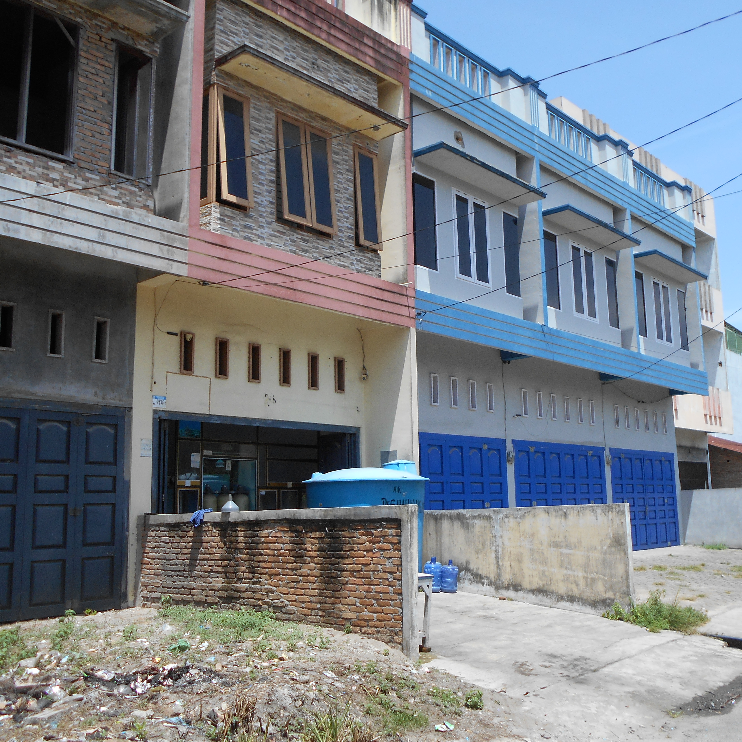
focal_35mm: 36
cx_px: 432
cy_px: 377
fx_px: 873
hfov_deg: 45.9
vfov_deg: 46.0
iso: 80
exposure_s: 1/640
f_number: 3.4
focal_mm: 5.1
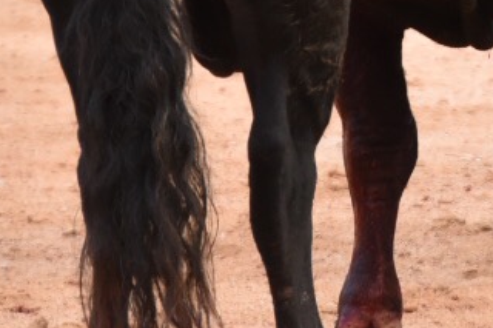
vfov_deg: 1.4
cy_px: -288
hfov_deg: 2.0
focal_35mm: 1012
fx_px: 13851
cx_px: 646
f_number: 5.6
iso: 1250
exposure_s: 1/1000
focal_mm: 200
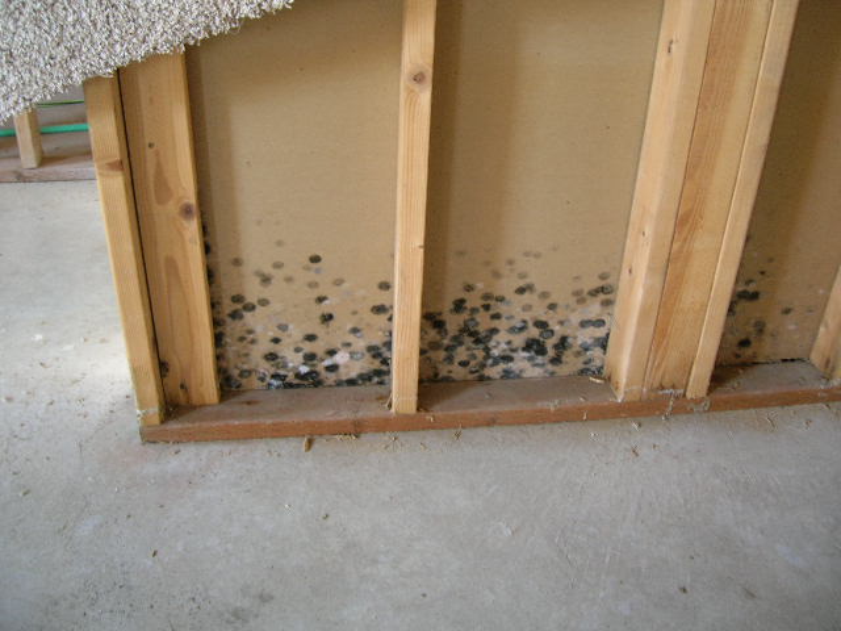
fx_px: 826
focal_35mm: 34
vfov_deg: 41.8
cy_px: 316
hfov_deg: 54.0
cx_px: 420
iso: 70
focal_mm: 5.7
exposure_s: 1/3.8
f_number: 2.9
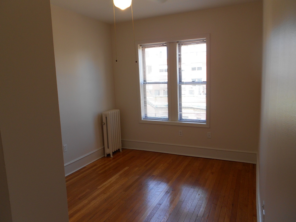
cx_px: 148
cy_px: 111
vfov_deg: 53.1
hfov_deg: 67.3
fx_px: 222
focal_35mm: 26
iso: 80
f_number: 3.2
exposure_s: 1/40
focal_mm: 4.6
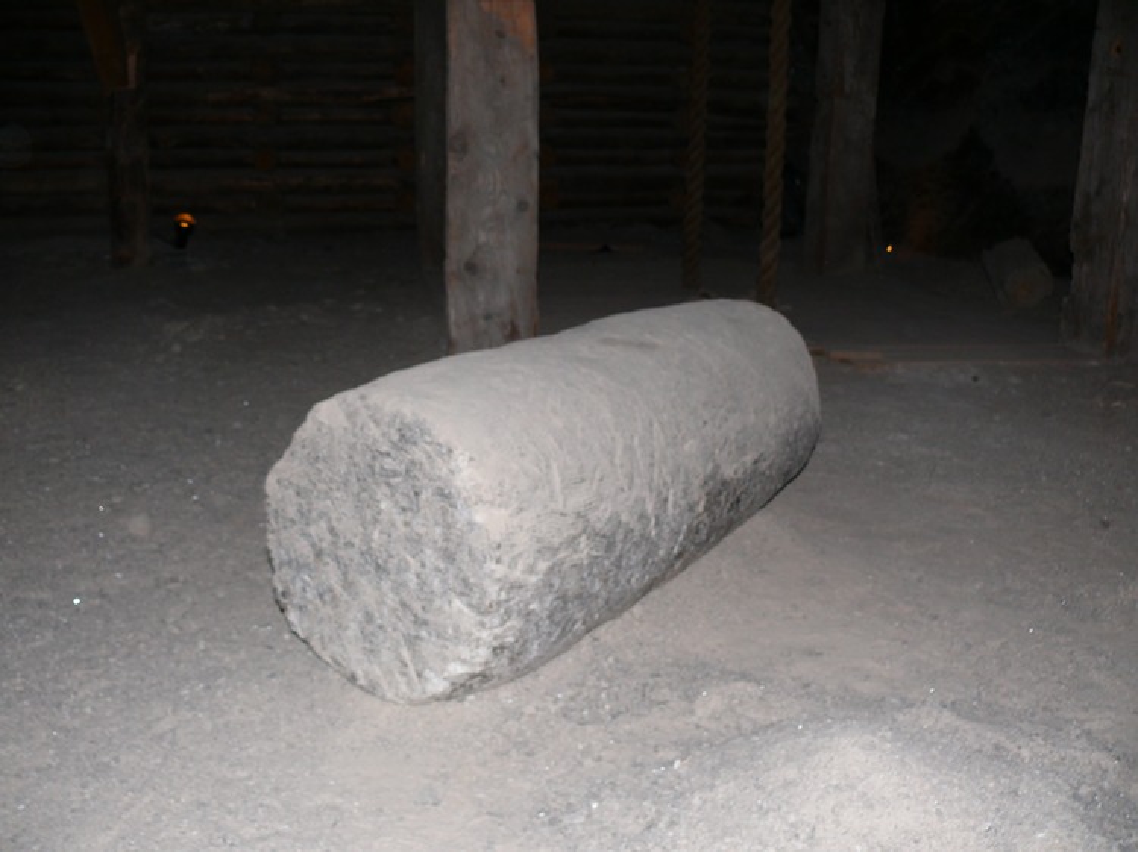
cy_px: 426
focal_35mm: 35
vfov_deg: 40.7
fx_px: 1150
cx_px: 569
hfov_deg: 52.6
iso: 100
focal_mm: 7.4
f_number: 2.8
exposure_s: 1/30
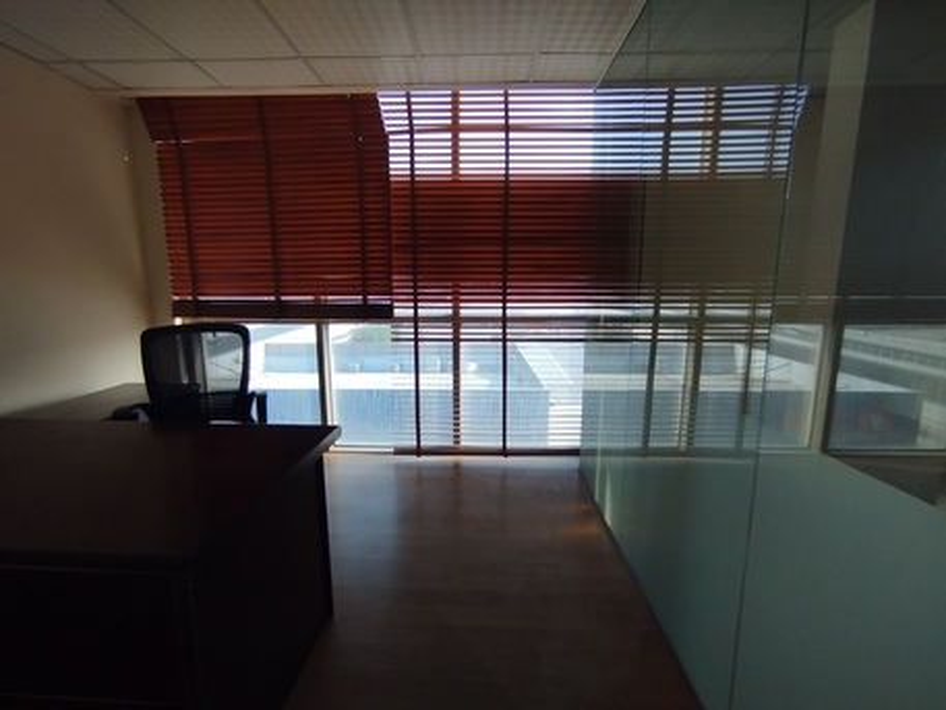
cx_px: 473
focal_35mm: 15
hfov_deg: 98.2
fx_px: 410
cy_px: 355
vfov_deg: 81.8
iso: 64
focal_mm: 1.65
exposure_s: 1/33
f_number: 2.2
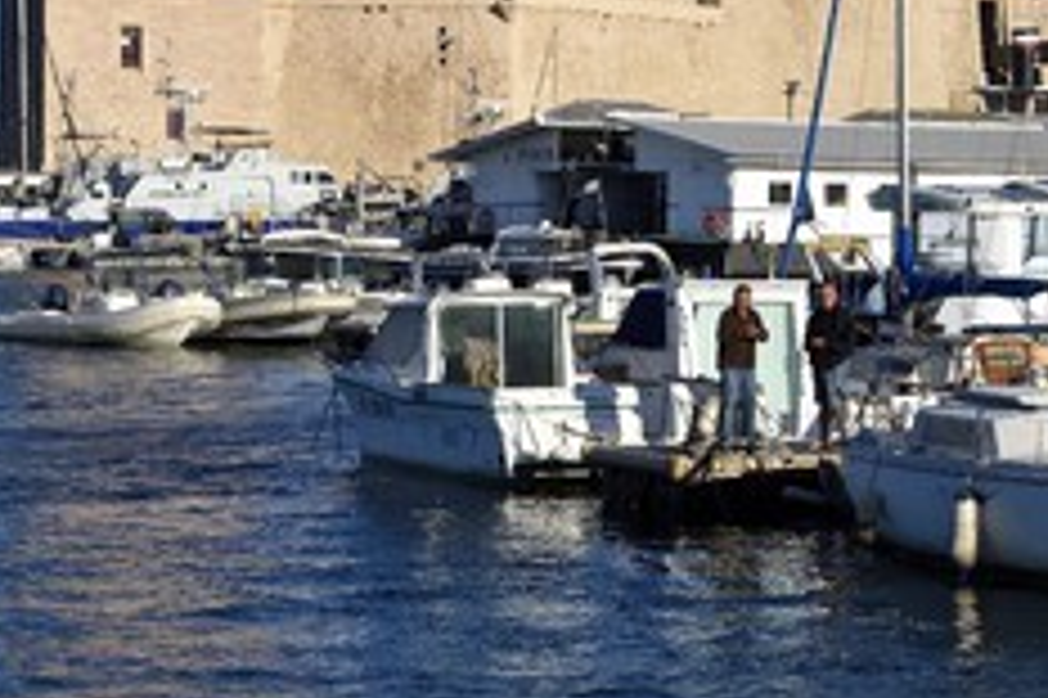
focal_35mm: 112
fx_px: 3258
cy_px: 153
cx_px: 511
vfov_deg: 12.2
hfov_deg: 18.3
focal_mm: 62
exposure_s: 1/320
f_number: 14
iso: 200
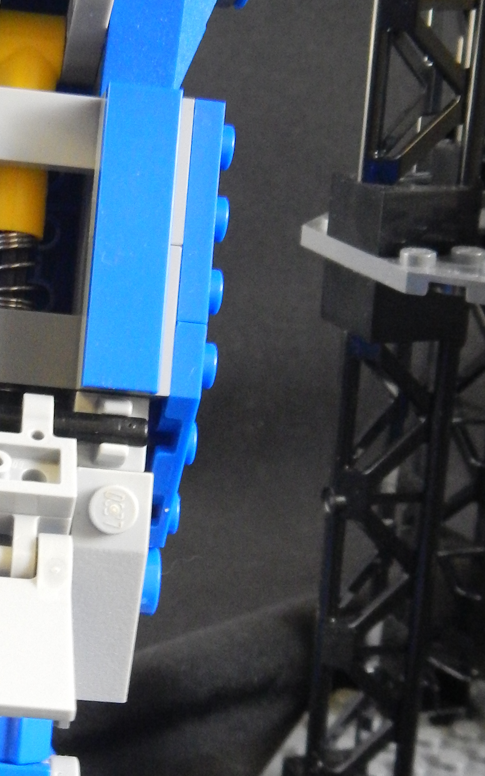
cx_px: 36
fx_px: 1417
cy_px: 321
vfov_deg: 30.6
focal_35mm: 67
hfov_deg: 19.0
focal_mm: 5.9
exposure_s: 1/8
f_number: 3.9
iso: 800
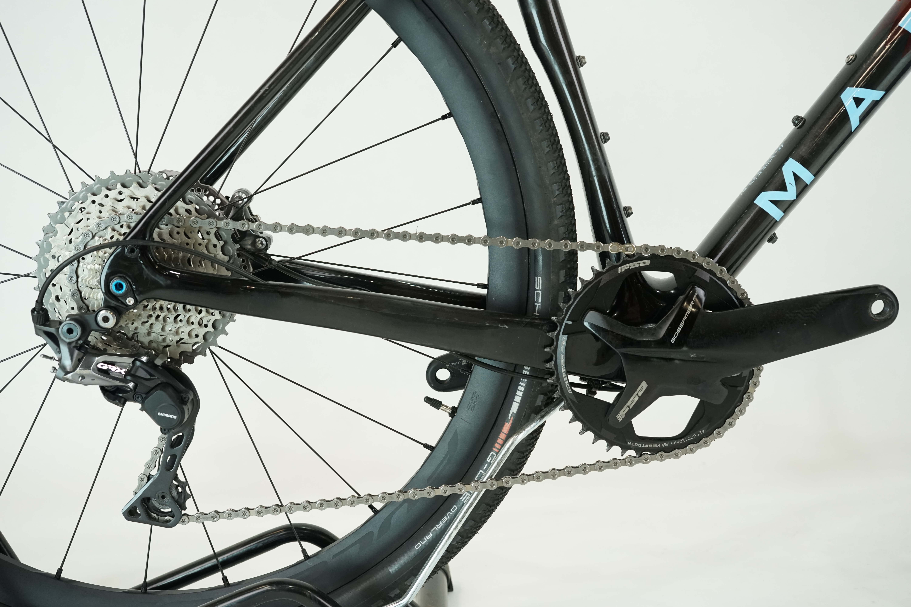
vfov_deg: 30.5
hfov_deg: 44.5
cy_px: 304
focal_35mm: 44
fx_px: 1113
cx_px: 456
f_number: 5.6
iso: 1600
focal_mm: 44
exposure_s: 1/200
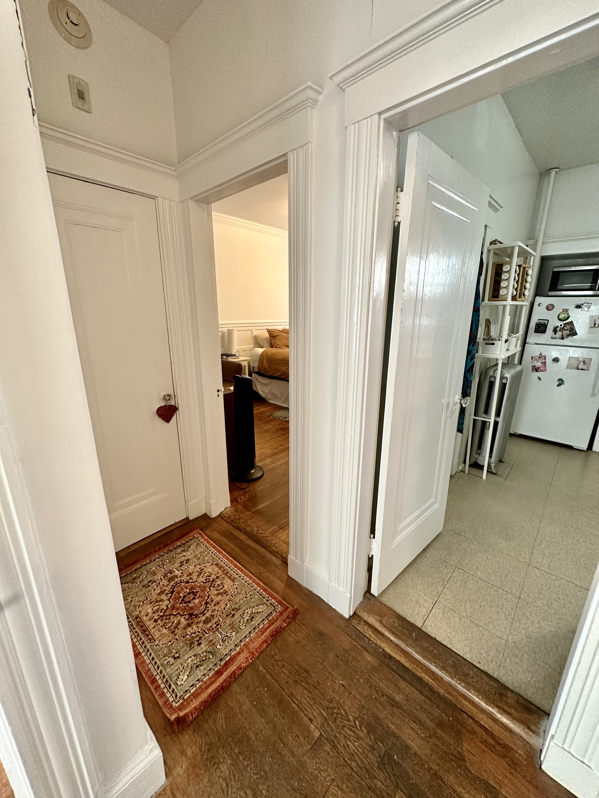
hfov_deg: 85.7
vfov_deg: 102.1
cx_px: 300
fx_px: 323
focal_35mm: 14
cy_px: 399
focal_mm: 2.22
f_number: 2.2
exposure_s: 1/60
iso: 250
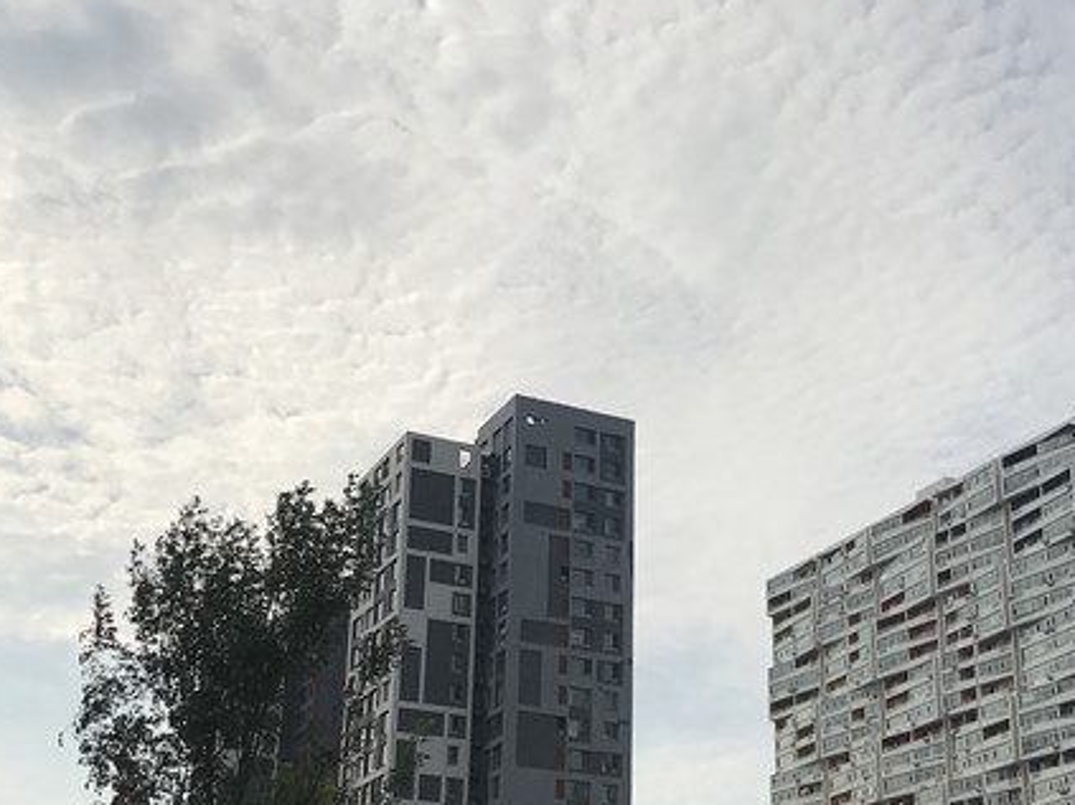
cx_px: 676
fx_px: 1645
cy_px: 612
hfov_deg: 36.0
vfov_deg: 27.1
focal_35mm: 53
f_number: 1.8
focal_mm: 3.99
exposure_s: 1/6849
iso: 20
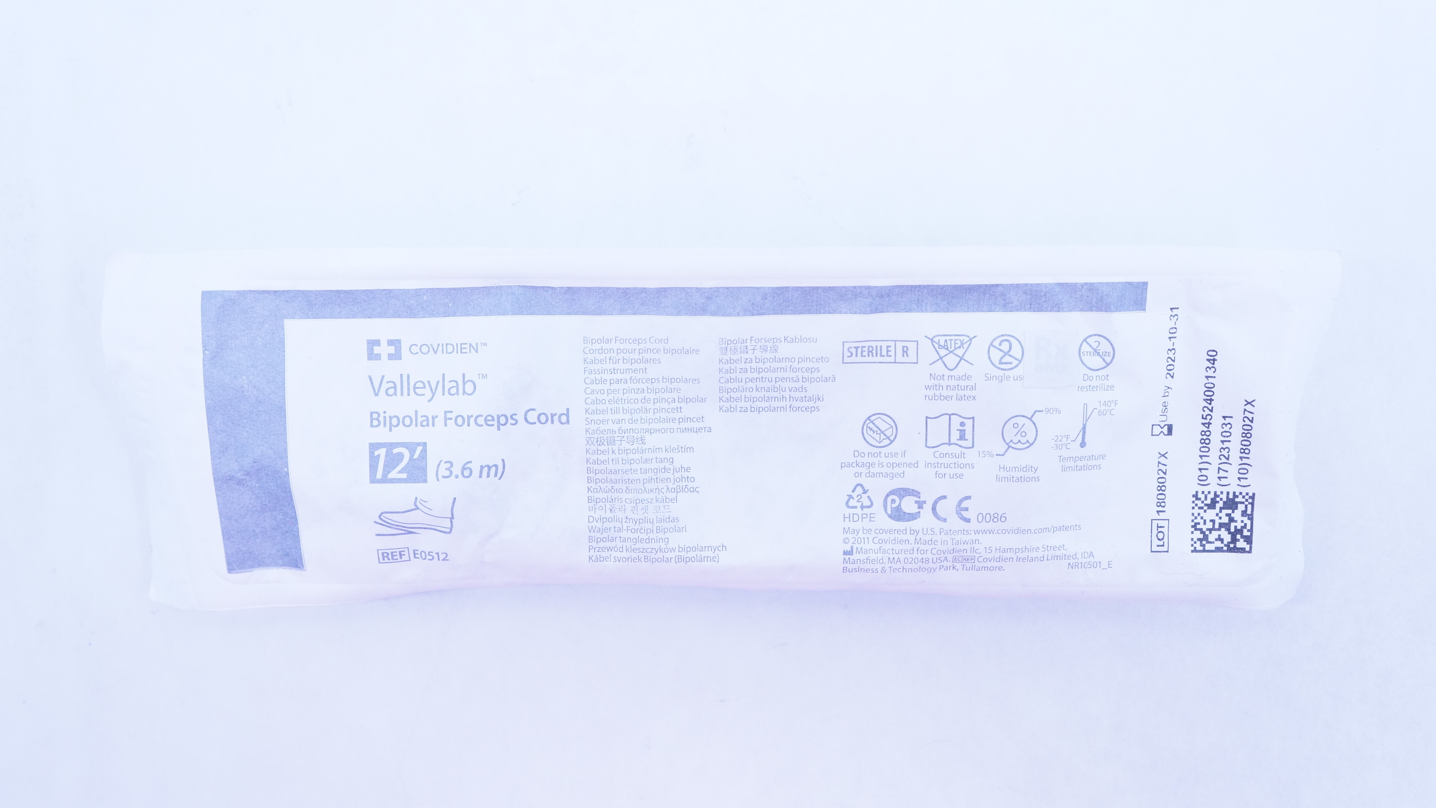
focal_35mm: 35
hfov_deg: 56.6
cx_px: 716
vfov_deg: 33.7
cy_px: 443
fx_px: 1333
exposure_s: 1/125
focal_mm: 22
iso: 800
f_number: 5.6
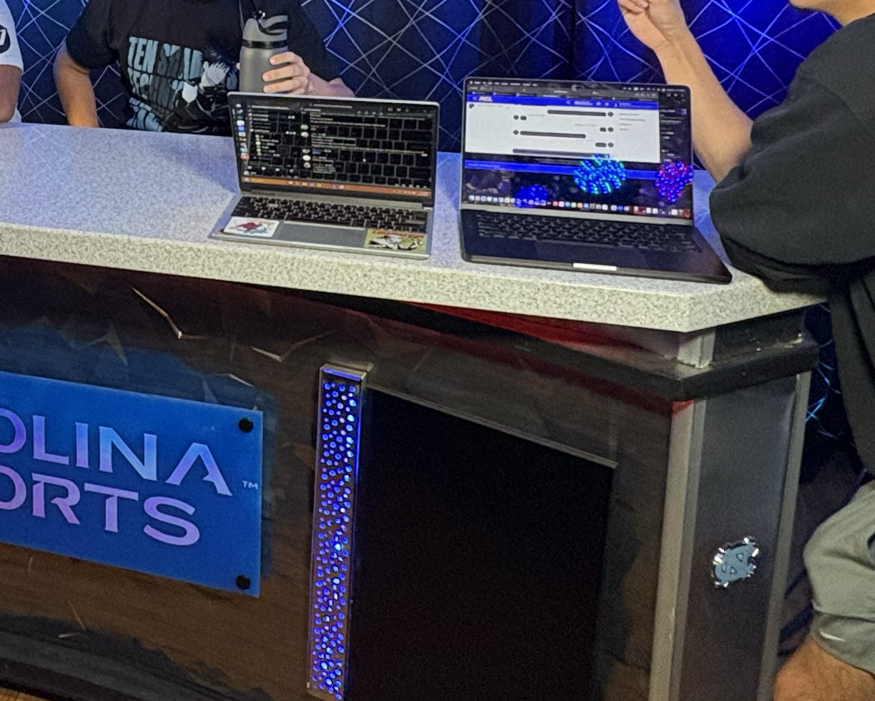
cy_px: 83
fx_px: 1166
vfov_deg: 32.0
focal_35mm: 45
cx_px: -9
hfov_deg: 36.7
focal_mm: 2.22
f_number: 2.2
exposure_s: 1/59
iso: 320
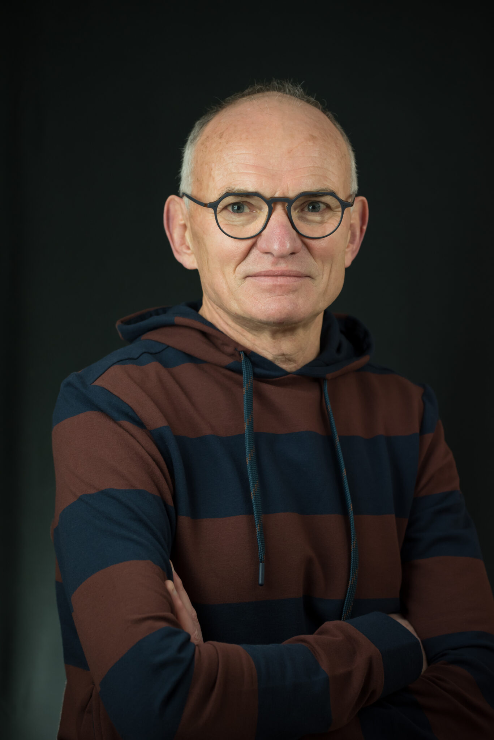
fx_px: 2159
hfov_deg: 13.1
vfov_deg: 19.4
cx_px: 247
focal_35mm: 105
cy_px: 370
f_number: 4
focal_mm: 105
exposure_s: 1/200
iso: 1000
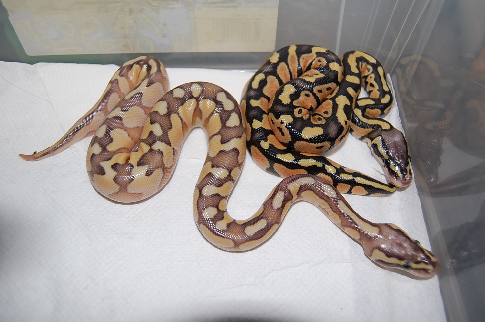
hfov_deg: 55.1
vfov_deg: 38.3
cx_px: 242
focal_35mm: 34
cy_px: 161
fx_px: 464
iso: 200
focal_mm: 23
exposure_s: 1/60
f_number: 3.8
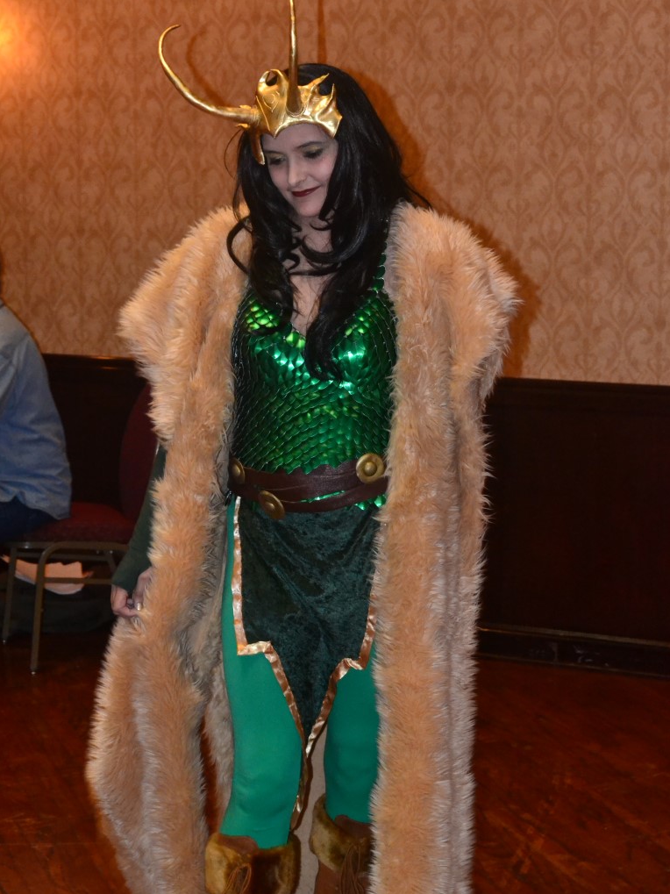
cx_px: 335
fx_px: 1936
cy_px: 462
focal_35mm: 75
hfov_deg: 19.6
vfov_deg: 26.0
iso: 3200
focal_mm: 46
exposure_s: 1/60
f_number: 7.1
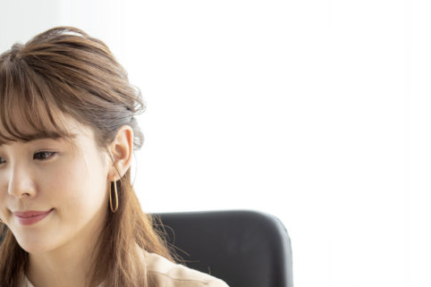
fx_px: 2848
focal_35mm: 238
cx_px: 42
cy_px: 304
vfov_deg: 5.8
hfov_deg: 8.6
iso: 250
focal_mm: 112
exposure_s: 1/125
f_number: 4
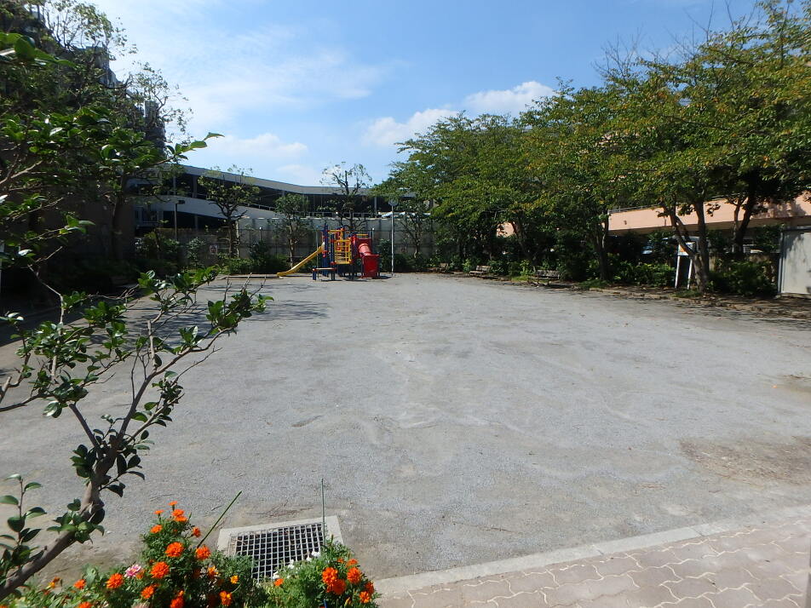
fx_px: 492
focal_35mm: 21
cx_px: 406
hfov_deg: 79.0
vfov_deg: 63.4
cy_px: 304
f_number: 6
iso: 125
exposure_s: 1/640
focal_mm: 3.7
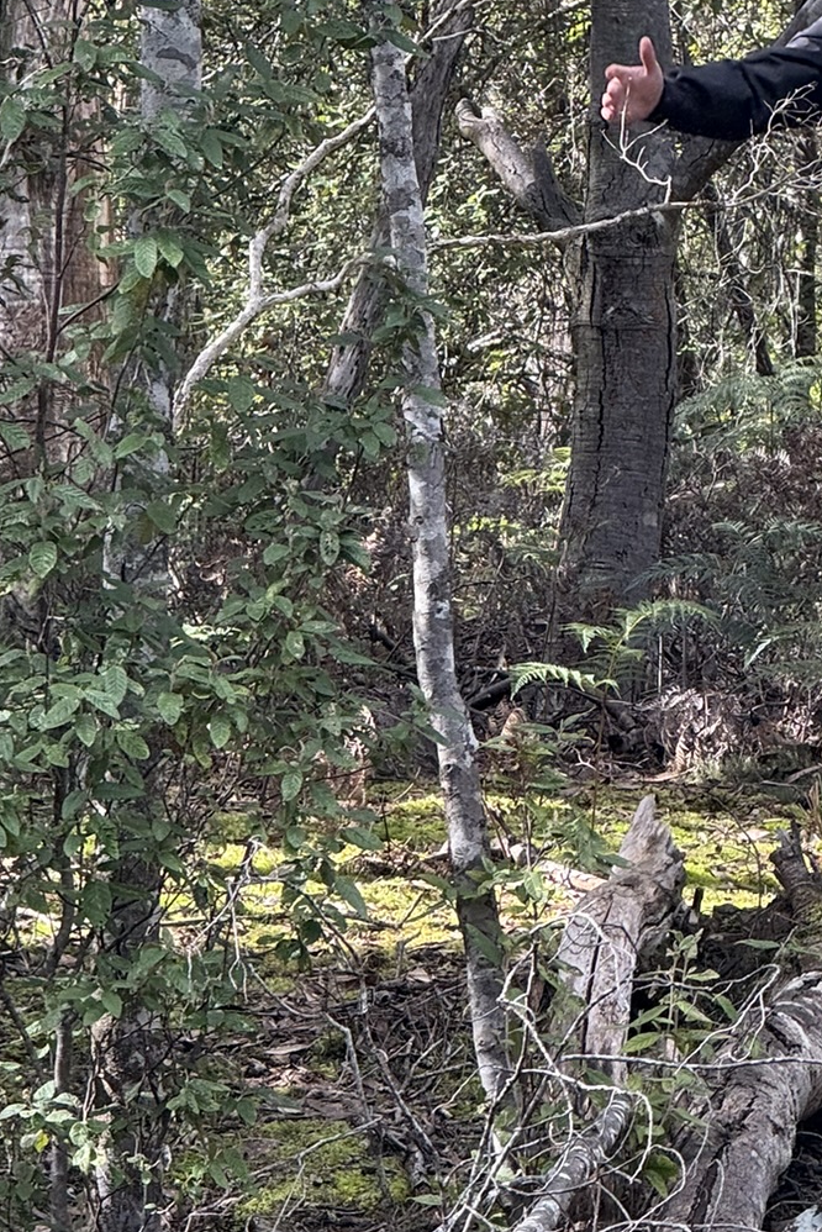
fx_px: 8761
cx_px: 879
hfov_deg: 5.4
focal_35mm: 256
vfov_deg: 8.0
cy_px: 732
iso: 50
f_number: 2.8
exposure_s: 1/133
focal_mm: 15.66
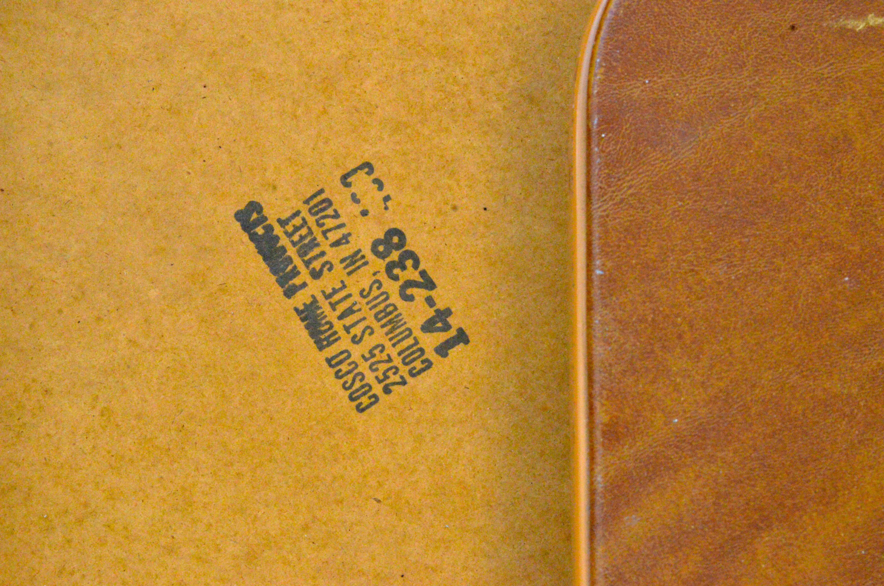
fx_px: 3124
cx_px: 442
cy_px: 293
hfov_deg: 16.1
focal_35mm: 128
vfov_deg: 10.7
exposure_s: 1/125
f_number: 18
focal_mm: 85
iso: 4000
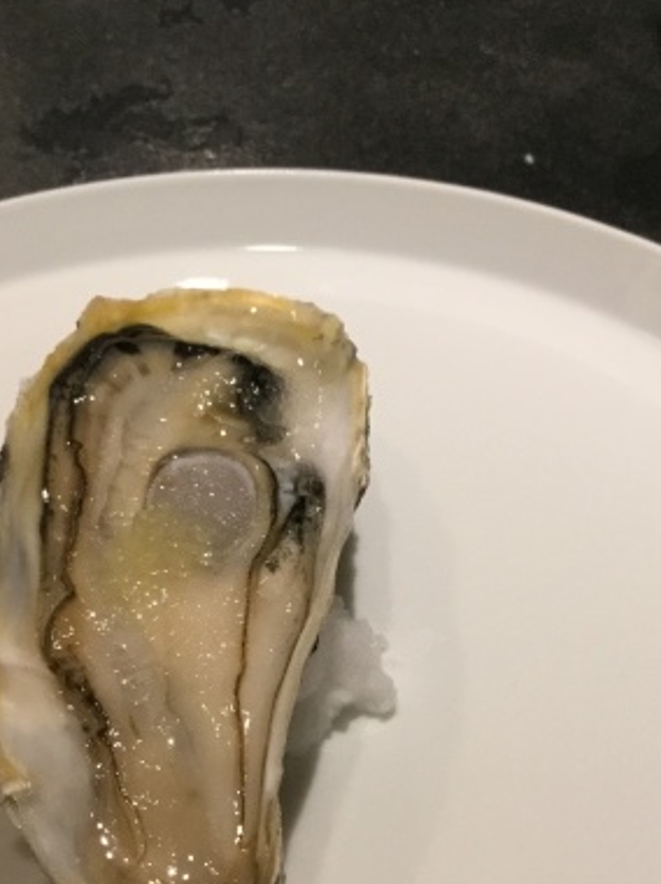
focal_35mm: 52
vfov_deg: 36.2
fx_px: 1327
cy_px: 639
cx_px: 348
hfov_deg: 28.0
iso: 125
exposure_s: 1/30
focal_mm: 3.3
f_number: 2.4
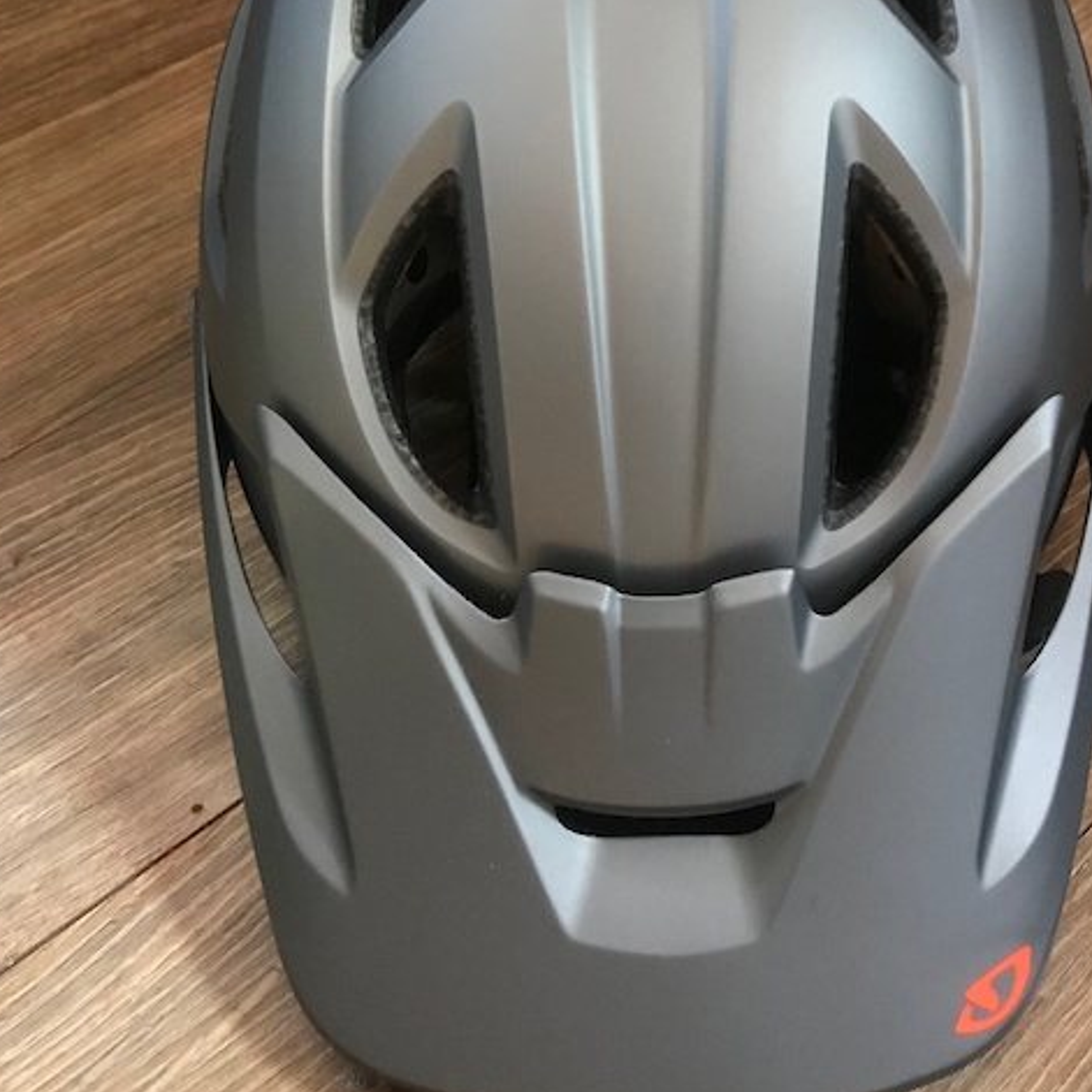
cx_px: 661
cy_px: 325
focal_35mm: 42
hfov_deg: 39.8
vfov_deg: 39.3
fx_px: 1499
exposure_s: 1/6
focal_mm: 3.99
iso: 80
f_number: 1.8
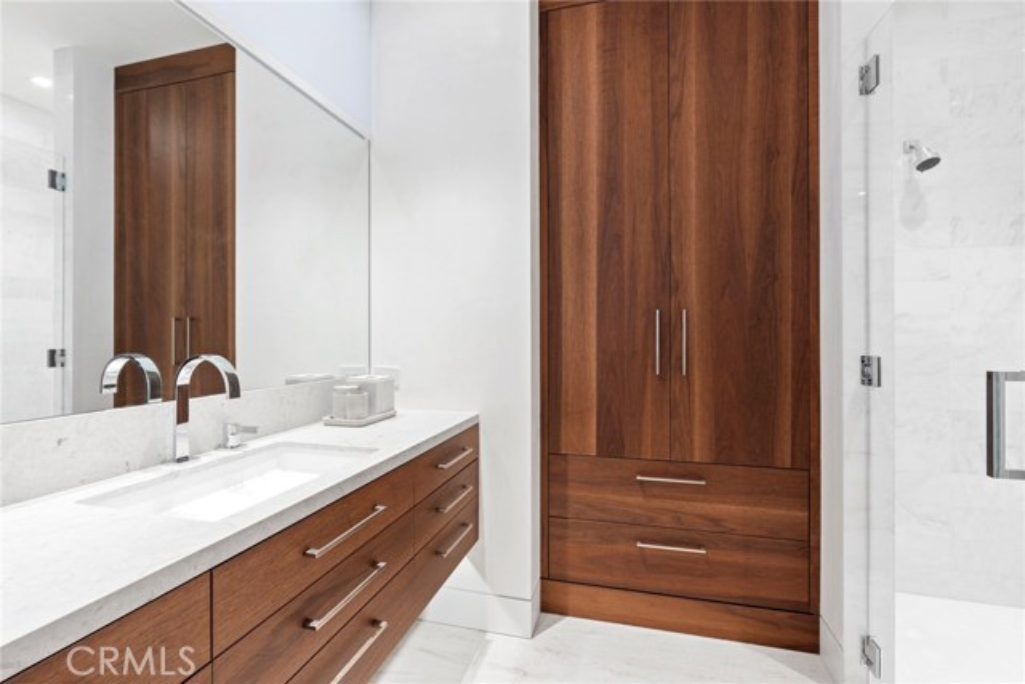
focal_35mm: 16
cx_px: 512
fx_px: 456
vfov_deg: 73.8
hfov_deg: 96.7
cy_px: 342
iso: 200
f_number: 8
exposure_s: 1/1.67
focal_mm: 16
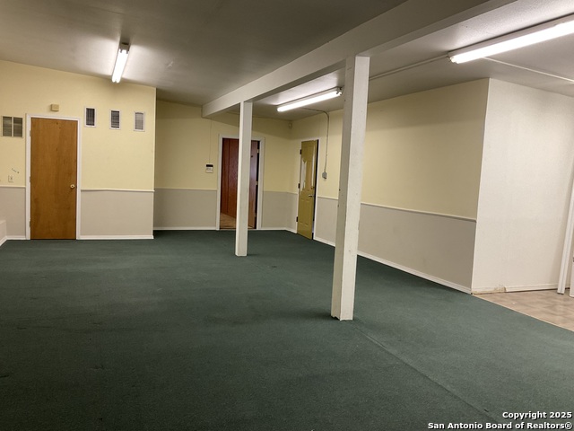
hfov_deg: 61.7
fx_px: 481
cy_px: 216
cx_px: 287
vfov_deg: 48.2
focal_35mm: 29
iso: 160
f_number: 1.8
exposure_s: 1/60
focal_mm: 3
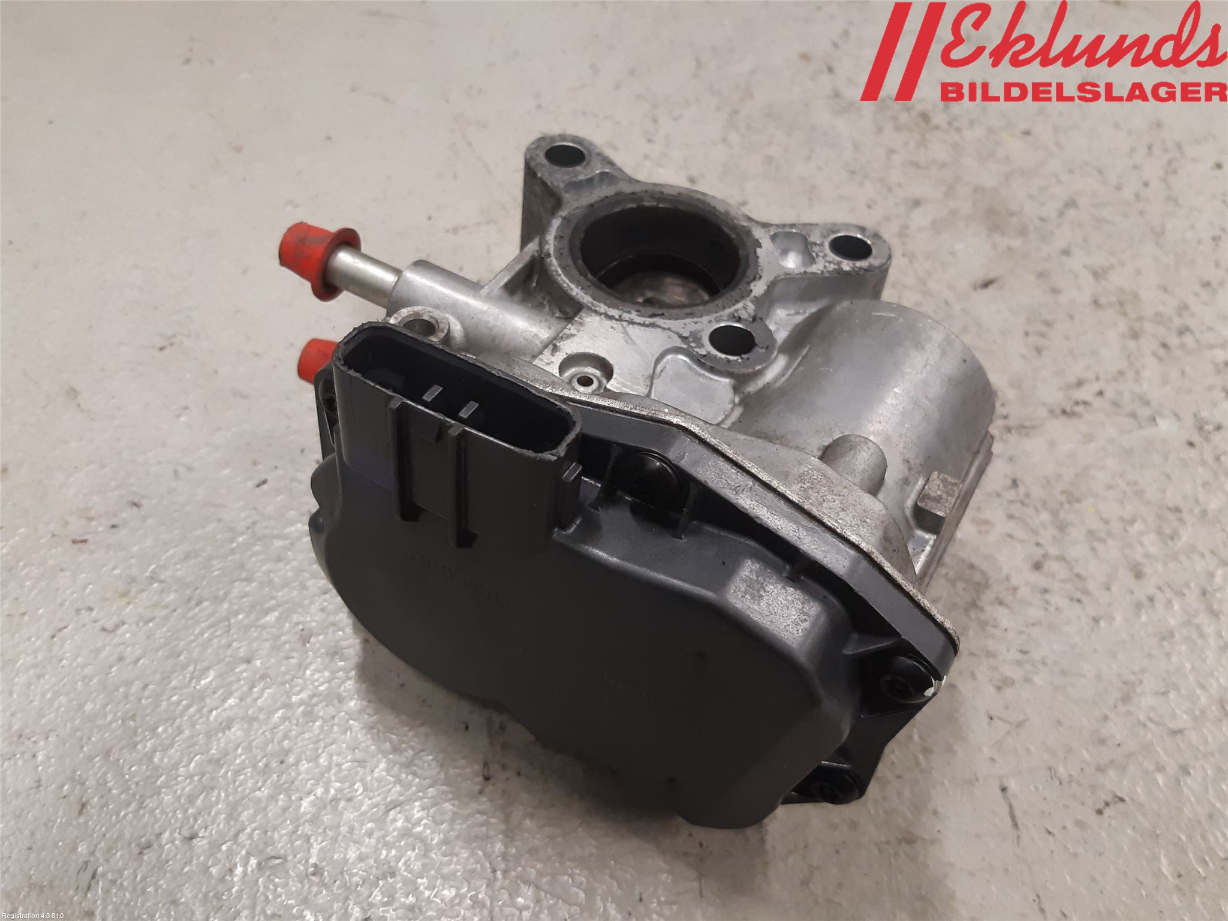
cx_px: 614
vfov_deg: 53.1
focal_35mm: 26
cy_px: 460
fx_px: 922
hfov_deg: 67.3
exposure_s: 1/50
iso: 160
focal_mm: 3.93
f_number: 1.7
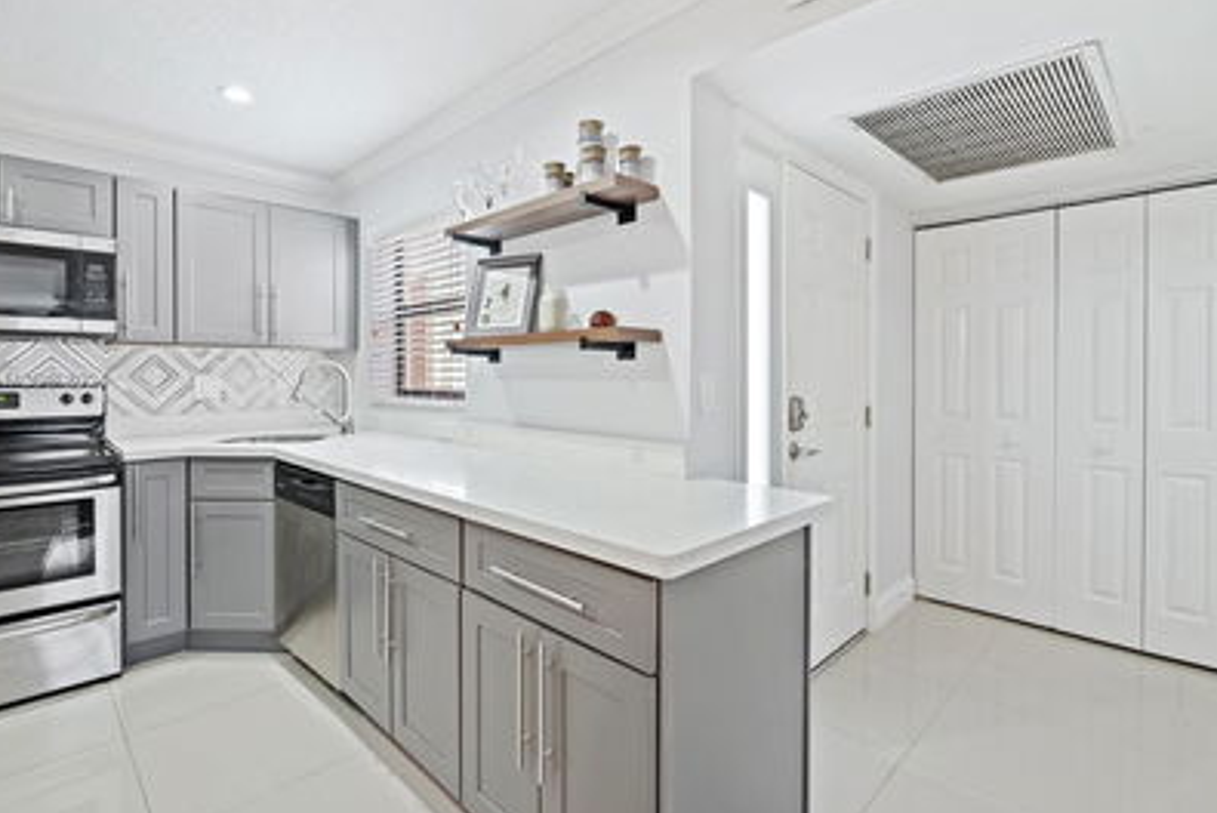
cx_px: 552
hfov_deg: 93.0
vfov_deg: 70.5
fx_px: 575
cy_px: 382
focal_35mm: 17
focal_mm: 14
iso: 800
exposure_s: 1/13
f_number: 2.8
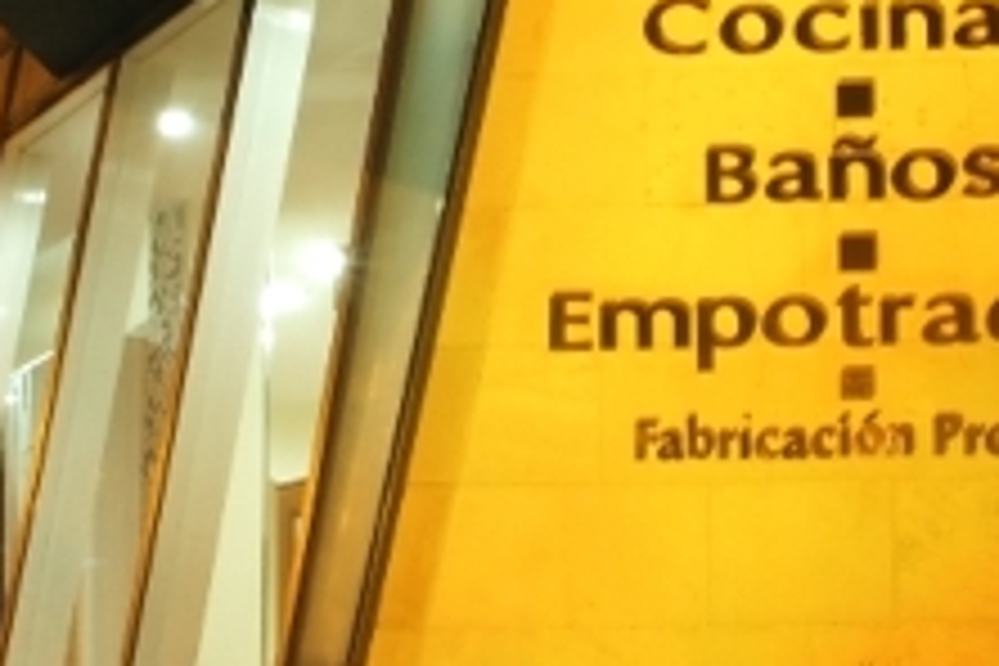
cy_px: 346
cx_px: 562
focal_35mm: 134
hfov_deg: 15.3
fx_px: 3718
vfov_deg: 10.2
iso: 200
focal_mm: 22
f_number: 22
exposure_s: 10
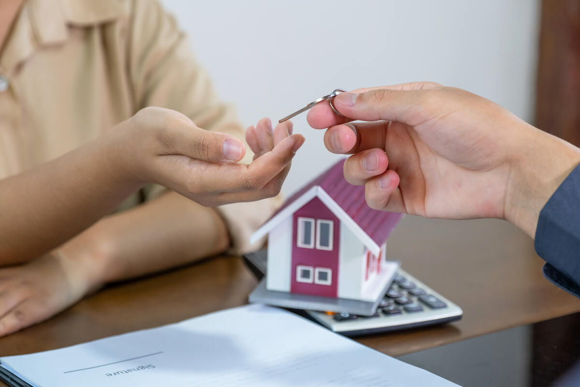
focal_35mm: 83
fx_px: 1337
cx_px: 290
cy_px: 194
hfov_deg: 24.5
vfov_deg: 16.5
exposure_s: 1/125
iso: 500
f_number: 3.2
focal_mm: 55
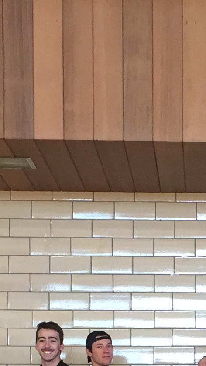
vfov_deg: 16.4
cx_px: 231
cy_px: 485
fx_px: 1193
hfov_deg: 9.8
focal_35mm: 123
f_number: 2.2
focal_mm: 4.15
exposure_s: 1/30
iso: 160
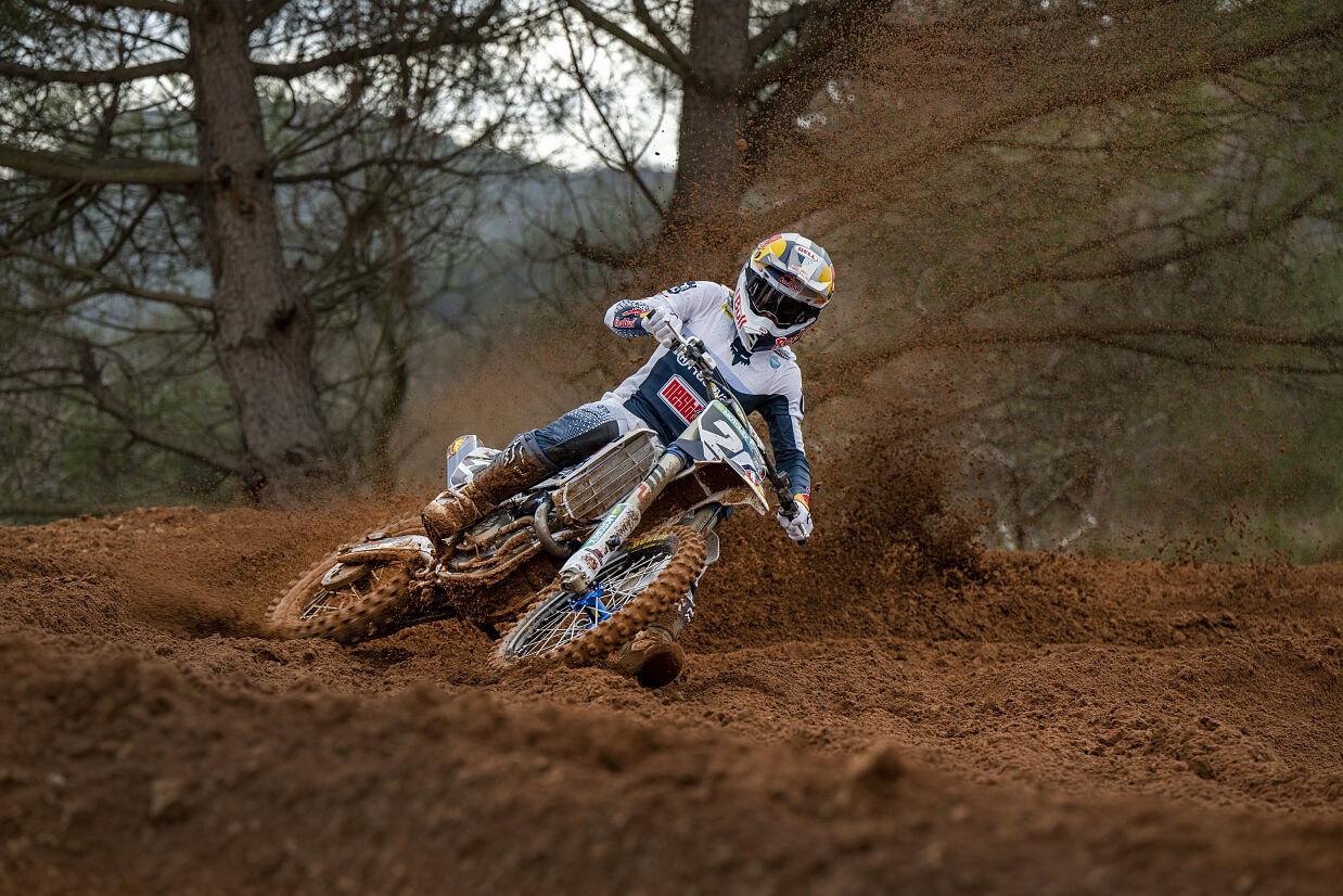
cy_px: 448
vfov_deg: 8.3
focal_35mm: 165
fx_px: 6156
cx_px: 672
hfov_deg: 12.4
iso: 320
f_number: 4.5
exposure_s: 1/1250
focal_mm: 165
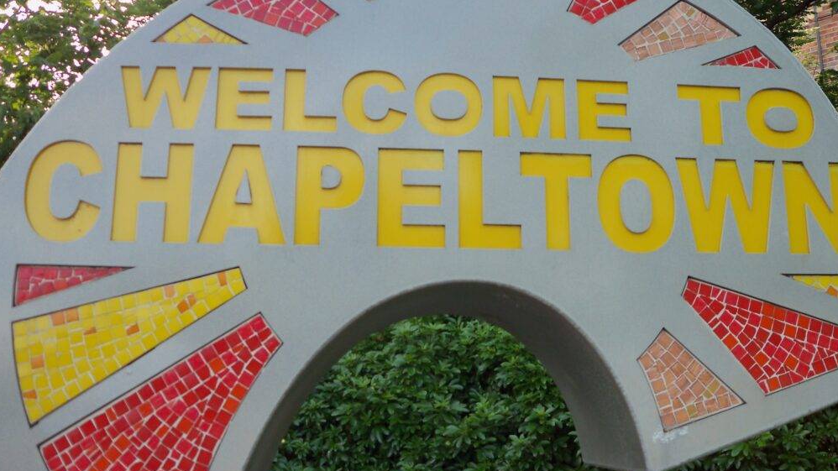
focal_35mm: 38
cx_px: 425
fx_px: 844
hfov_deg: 52.8
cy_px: 241
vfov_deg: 31.2
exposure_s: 1/100
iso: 80
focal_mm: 5.7
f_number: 2.9
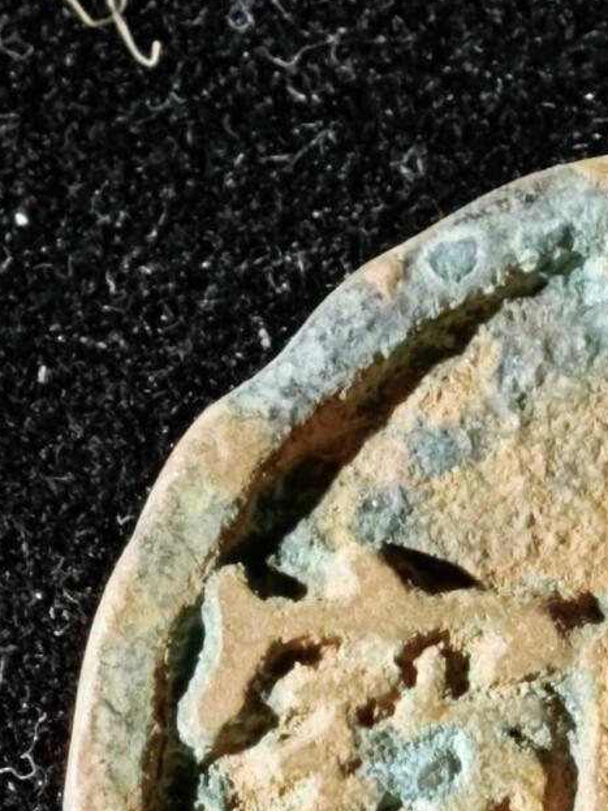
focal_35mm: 309
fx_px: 7239
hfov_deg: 4.8
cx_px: 776
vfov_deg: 6.4
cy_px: 976
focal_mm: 9
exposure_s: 1/100
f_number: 2
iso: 500
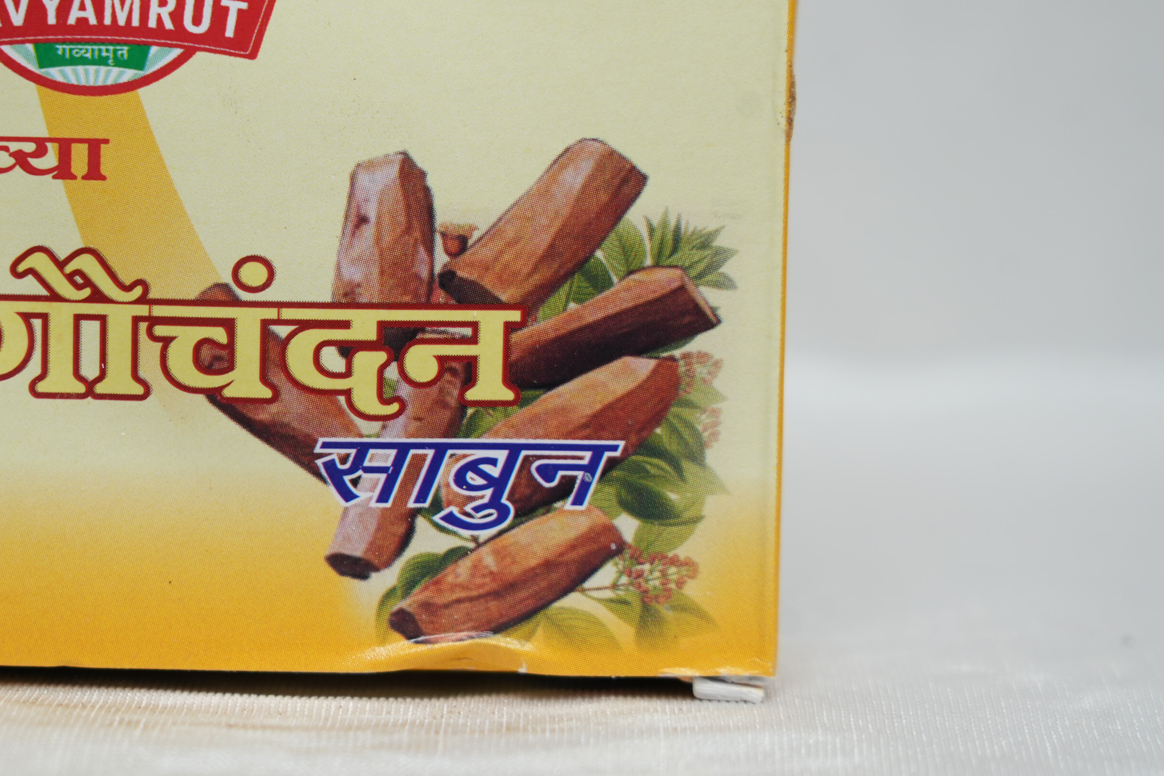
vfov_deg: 8.3
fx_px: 5367
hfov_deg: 12.3
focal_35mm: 166
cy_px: 201
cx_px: 309
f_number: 5.6
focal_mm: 105
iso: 250
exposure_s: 1/60
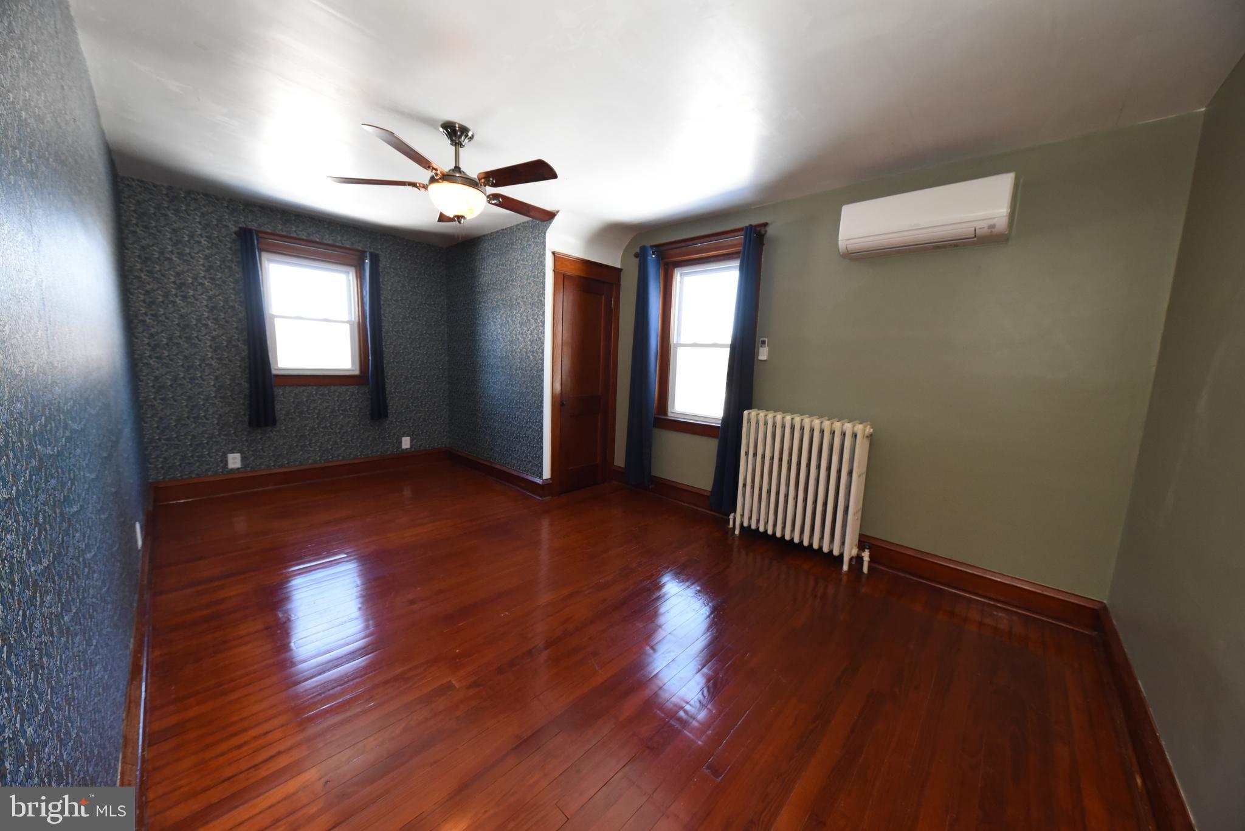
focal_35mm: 12
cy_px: 416
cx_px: 622
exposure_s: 1/160
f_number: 6.3
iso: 3200
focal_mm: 12
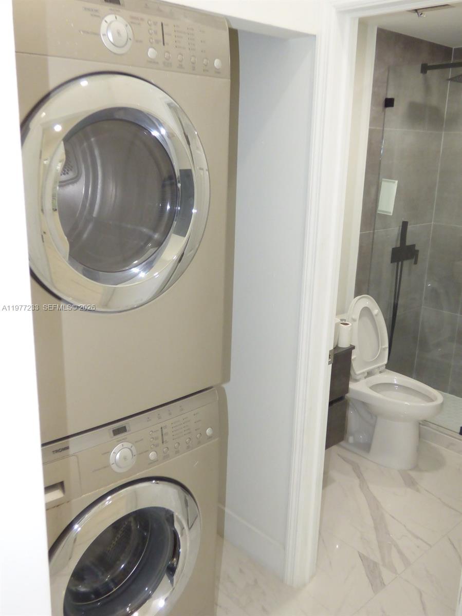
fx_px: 570
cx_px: 231
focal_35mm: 32
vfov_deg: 56.8
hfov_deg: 44.1
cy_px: 308
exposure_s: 1/60
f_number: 3.3
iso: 500
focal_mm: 5.53
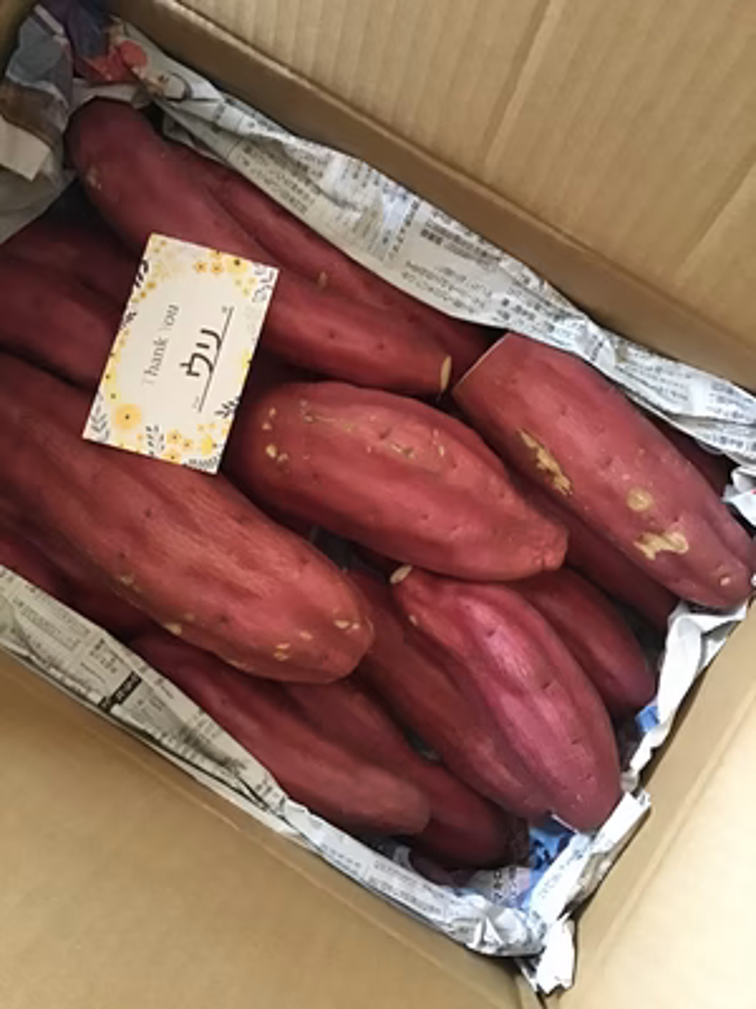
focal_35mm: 31
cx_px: 378
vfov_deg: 58.4
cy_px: 504
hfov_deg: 45.4
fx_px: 903
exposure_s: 1/15
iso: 400
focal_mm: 3.3
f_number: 2.4
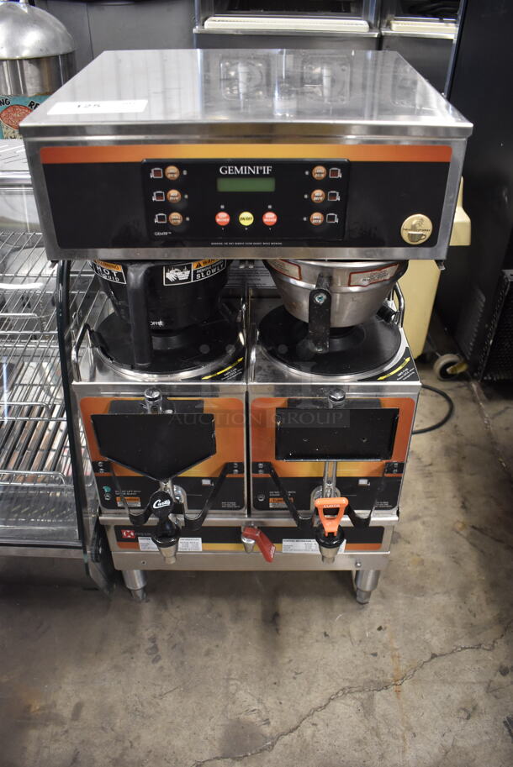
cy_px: 384
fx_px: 640
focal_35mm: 30
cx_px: 256
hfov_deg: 43.7
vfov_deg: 61.9
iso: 1400
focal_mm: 20
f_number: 3.5
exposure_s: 1/30
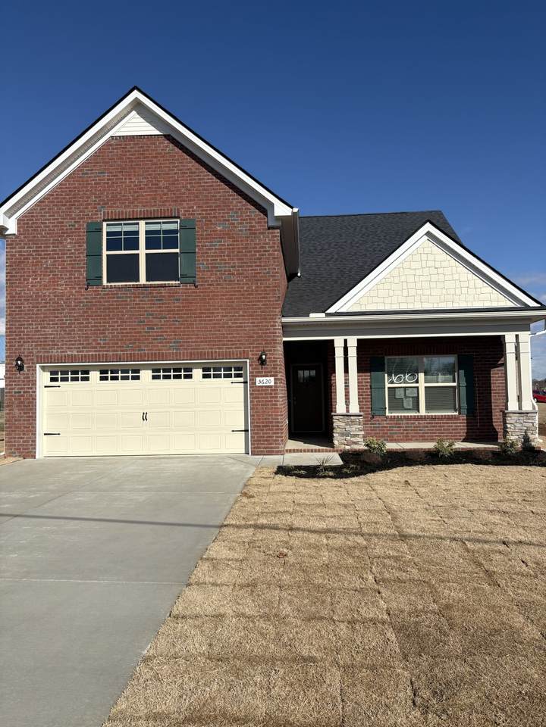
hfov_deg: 53.1
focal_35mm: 26
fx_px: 547
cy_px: 364
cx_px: 273
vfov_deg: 67.3
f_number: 1.6
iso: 50
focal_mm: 5.96
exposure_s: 1/6329
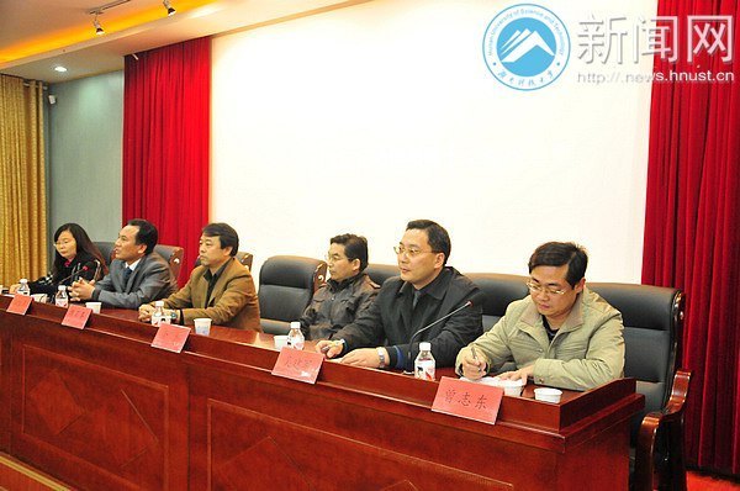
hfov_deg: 53.2
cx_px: 370
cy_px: 246
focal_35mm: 36
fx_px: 739
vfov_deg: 36.8
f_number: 4.5
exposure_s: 1/40
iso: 1600
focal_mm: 24
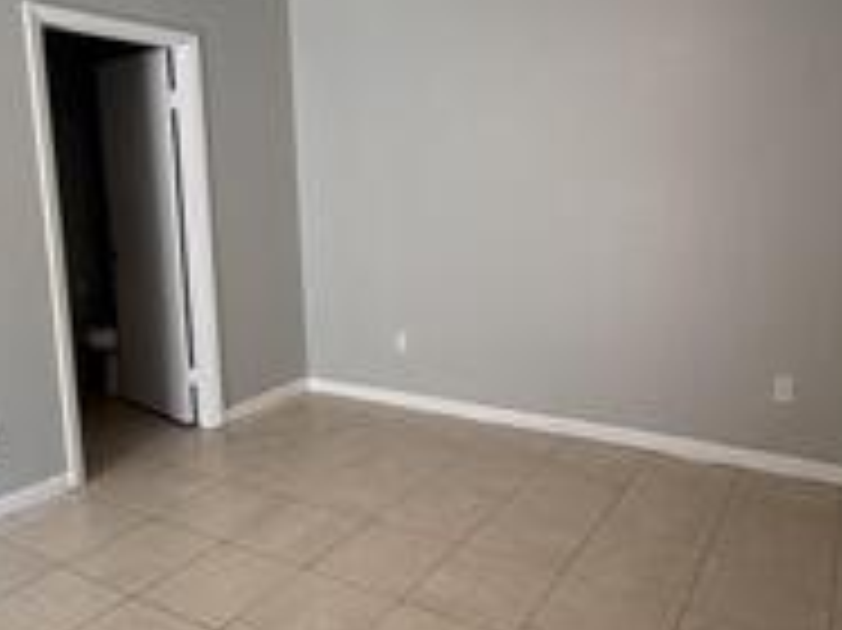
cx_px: 441
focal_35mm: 30
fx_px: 729
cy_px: 279
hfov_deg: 60.0
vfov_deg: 46.7
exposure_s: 1/120
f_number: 2.2
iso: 125
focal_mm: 2.22
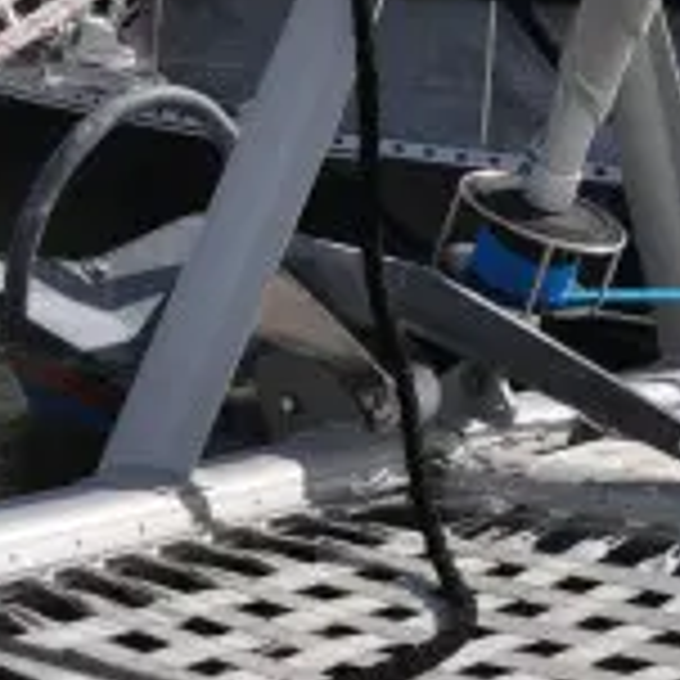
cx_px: 297
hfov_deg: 12.5
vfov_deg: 12.4
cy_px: 56
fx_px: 3111
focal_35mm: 140
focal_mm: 26
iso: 200
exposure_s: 1/500
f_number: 11
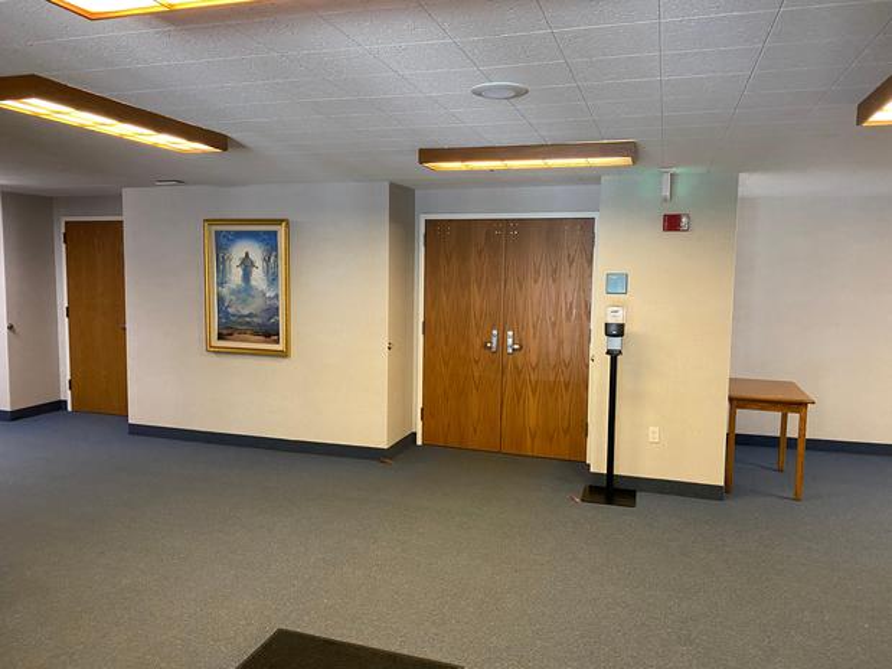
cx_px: 446
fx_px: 670
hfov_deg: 67.3
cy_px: 334
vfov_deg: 53.0
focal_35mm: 26
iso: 320
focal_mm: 4.25
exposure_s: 1/60
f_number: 1.8
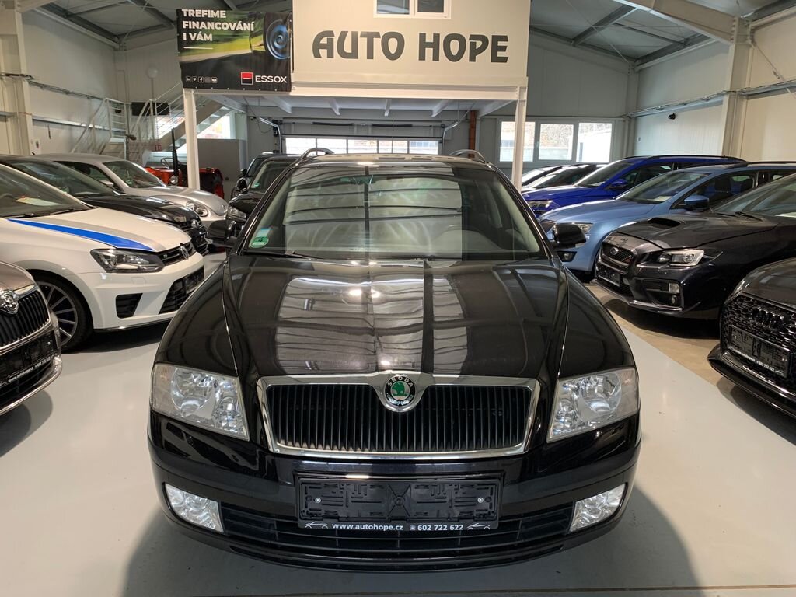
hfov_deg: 67.3
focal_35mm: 26
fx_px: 598
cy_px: 298
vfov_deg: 53.1
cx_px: 398
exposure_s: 1/60
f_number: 1.8
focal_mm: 4.25
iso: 200
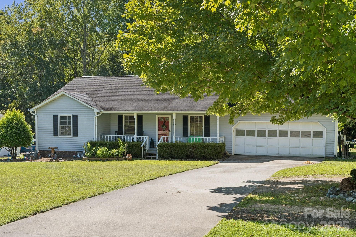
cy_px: 120
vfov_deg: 30.5
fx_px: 435
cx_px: 181
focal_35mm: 44
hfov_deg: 44.5
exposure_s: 1/200
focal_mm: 43
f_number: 5
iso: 100
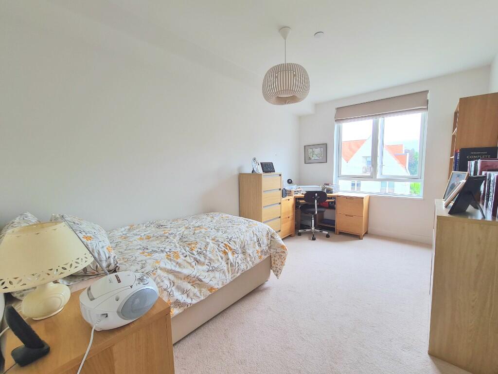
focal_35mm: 13
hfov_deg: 106.2
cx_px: 249
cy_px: 187
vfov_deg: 89.9
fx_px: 187
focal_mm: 2.2
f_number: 2.2
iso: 80
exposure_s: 1/100
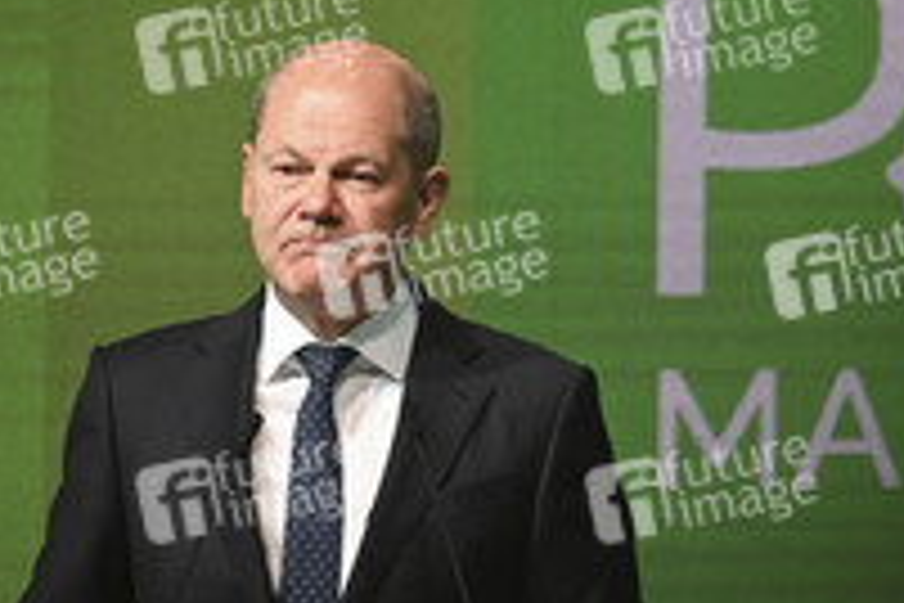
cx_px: 313
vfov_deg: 3.1
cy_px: 603
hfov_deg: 4.6
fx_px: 11274
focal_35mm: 449
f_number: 2.8
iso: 800
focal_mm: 200
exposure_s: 1/500
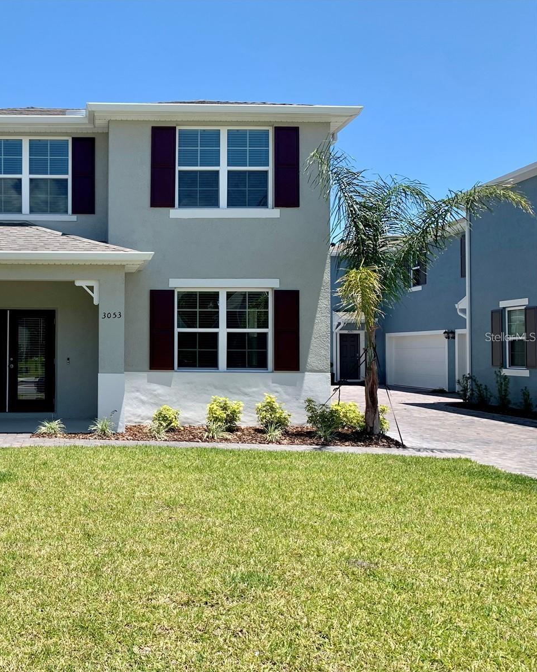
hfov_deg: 41.0
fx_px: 676
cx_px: 88
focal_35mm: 34
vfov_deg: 52.8
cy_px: 337
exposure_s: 1/1748
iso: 25
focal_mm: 4.25
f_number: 1.8
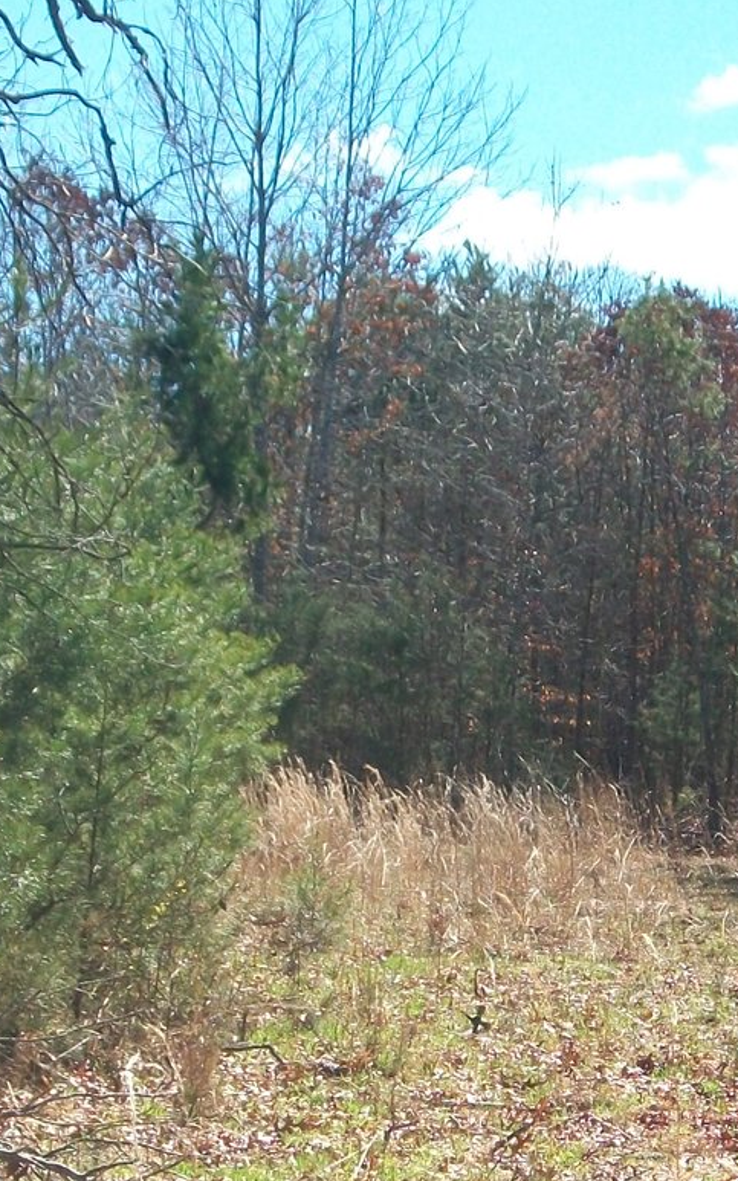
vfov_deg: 15.2
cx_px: 523
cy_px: 760
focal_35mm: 137
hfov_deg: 9.6
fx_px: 4410
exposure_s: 1/400
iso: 80
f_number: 4.1
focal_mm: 11
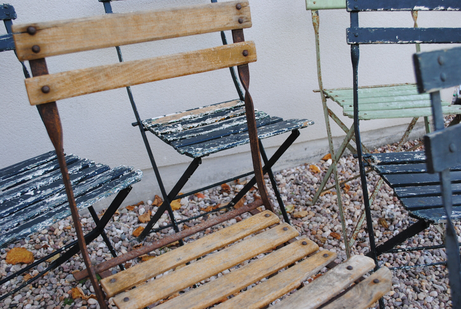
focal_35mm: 36
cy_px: 154
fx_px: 462
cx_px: 230
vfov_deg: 37.0
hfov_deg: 53.0
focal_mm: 24
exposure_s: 1/125
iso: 200
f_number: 5.6
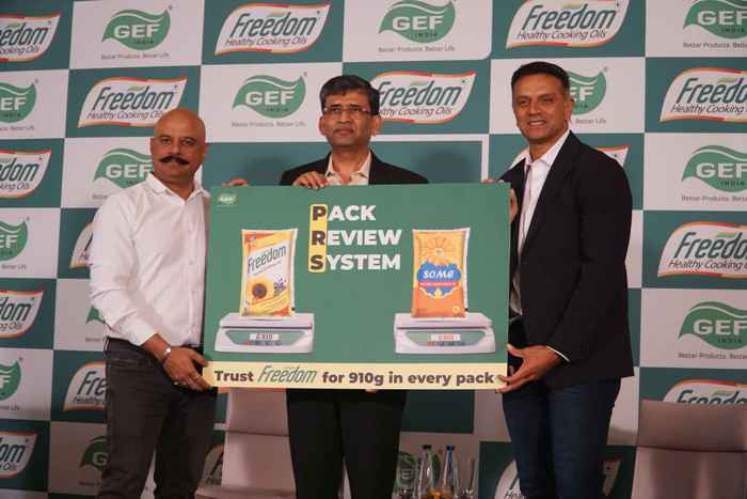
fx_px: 1276
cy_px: 250
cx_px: 374
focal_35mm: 62
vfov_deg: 22.1
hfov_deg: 32.6
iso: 2000
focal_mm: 41
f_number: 4
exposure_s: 1/160
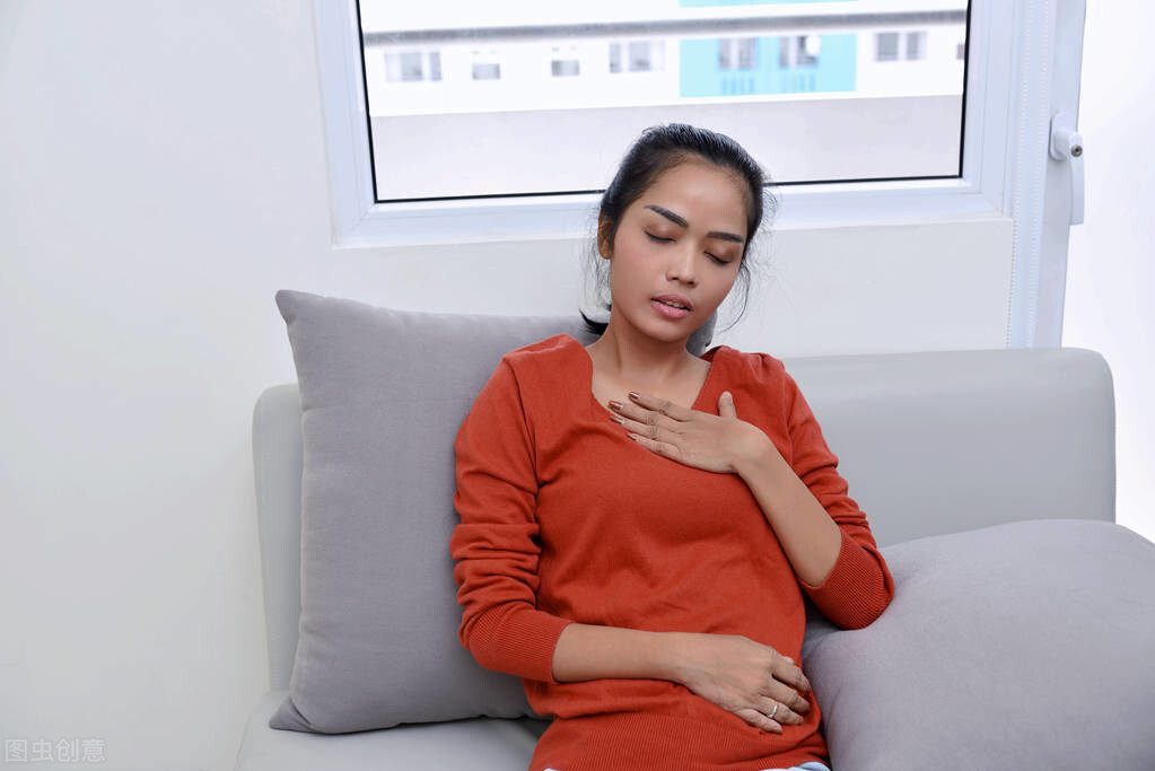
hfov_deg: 50.7
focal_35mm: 38
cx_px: 578
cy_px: 386
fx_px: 1220
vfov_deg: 35.1
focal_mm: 38
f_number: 4
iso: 200
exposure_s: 1/100
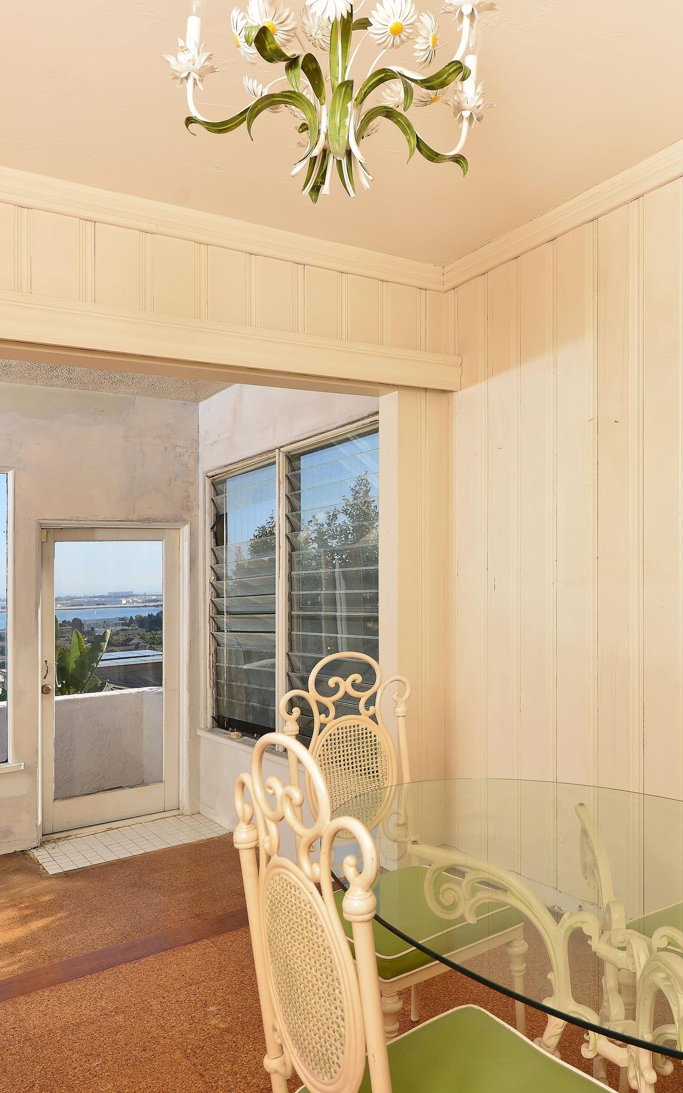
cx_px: 393
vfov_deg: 70.3
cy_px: 579
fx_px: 774
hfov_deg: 47.5
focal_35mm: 26
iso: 100
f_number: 7.1
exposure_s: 1/250
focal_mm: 16
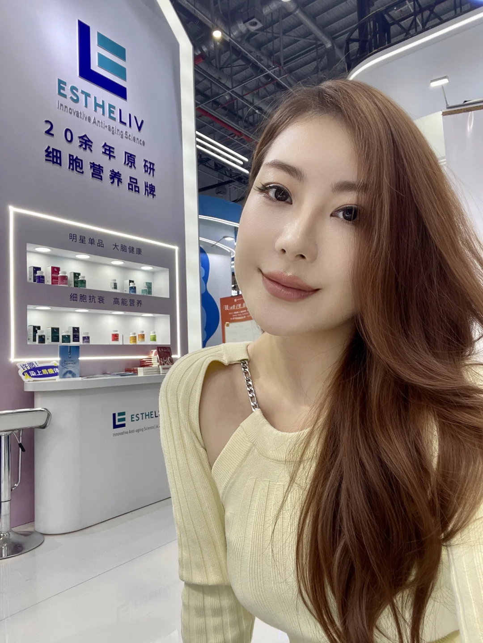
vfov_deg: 73.9
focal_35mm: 23
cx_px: 242
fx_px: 428
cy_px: 322
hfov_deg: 58.9
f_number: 2.2
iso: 80
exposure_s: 1/100
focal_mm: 2.71
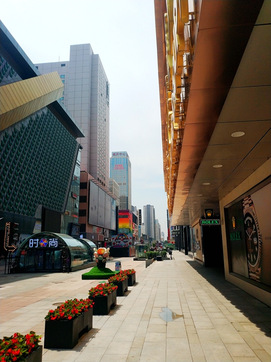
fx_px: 334
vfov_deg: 56.8
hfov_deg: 44.2
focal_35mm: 32
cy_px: 181
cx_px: 136
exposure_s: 1/2194
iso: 100
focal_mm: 4.5
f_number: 2
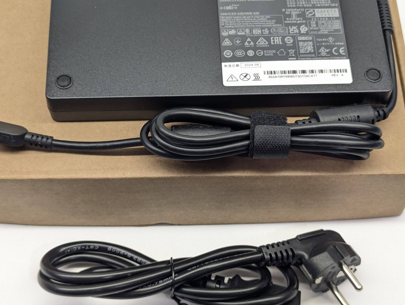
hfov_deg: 30.2
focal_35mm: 64
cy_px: 138
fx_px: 750
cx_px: 204
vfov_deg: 23.0
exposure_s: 1/90
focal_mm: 6.81
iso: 89
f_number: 1.85
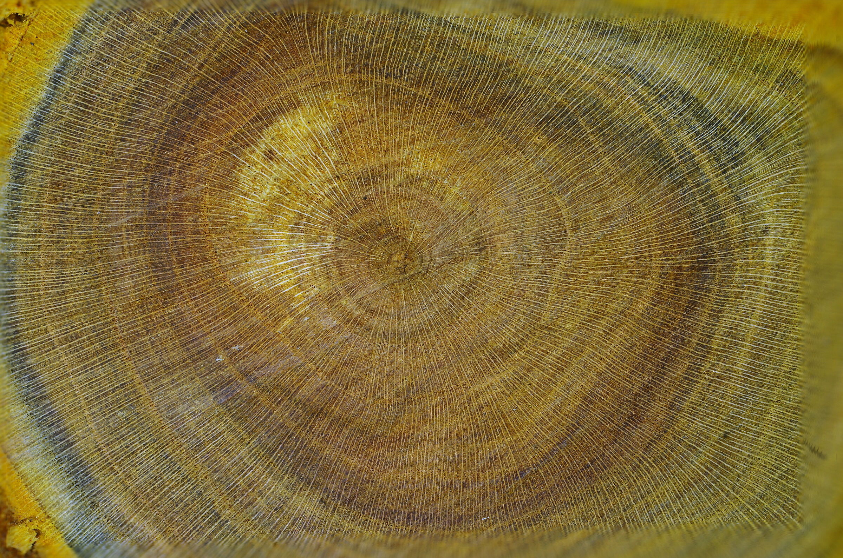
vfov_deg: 18.1
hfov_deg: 27.0
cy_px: 279
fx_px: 1753
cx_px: 422
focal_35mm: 75
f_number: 8
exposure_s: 1/100
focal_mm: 50
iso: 160
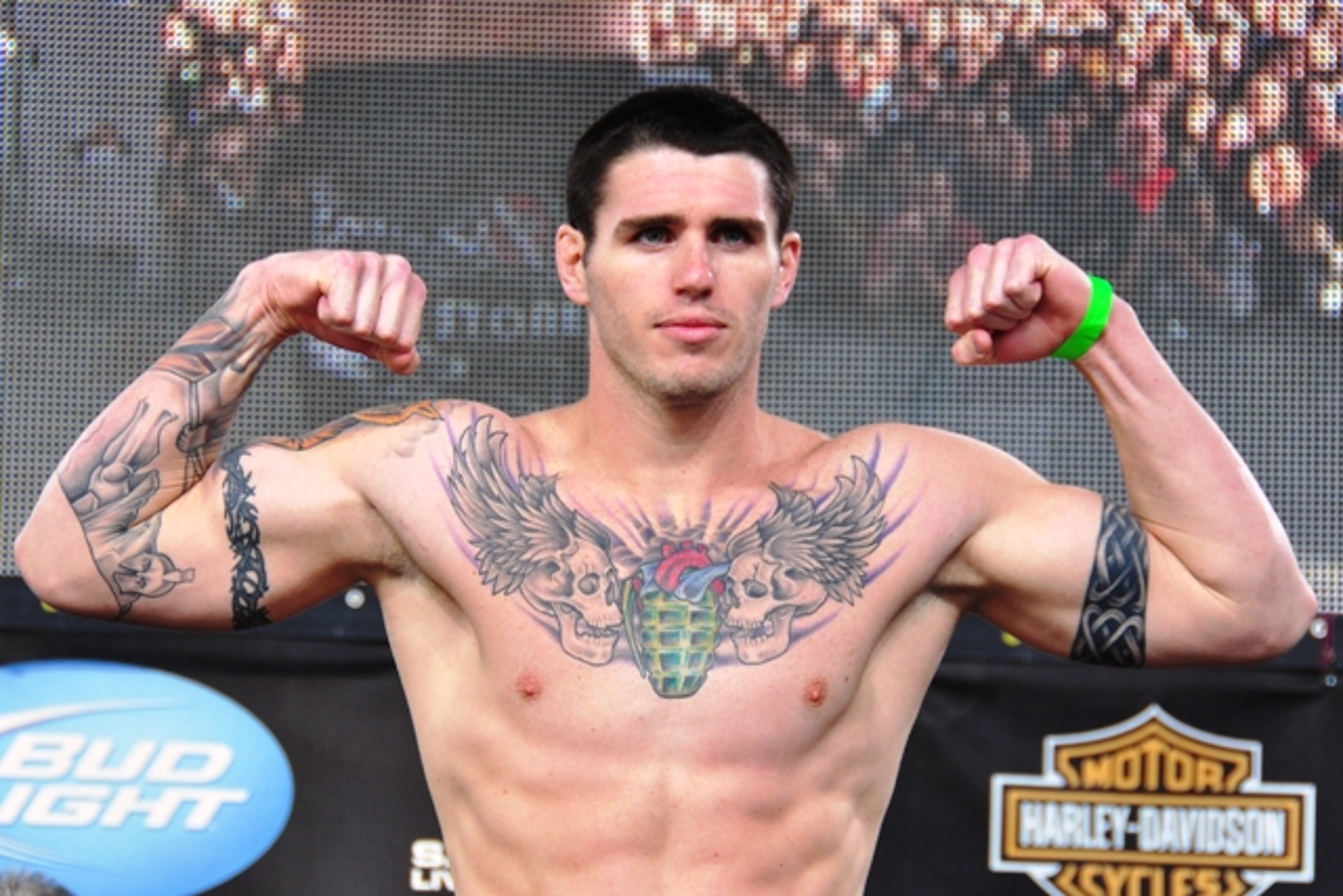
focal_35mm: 180
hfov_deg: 11.4
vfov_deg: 7.6
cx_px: 672
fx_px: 6716
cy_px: 448
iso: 200
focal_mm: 120
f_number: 5.3
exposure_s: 1/320
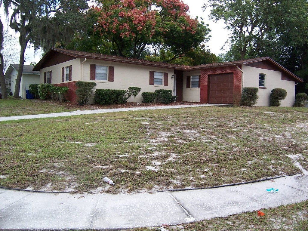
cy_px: 116
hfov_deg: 55.4
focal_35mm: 33
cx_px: 154
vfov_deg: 42.9
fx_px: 294
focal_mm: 5.5
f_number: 3.4
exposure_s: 1/125
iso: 80
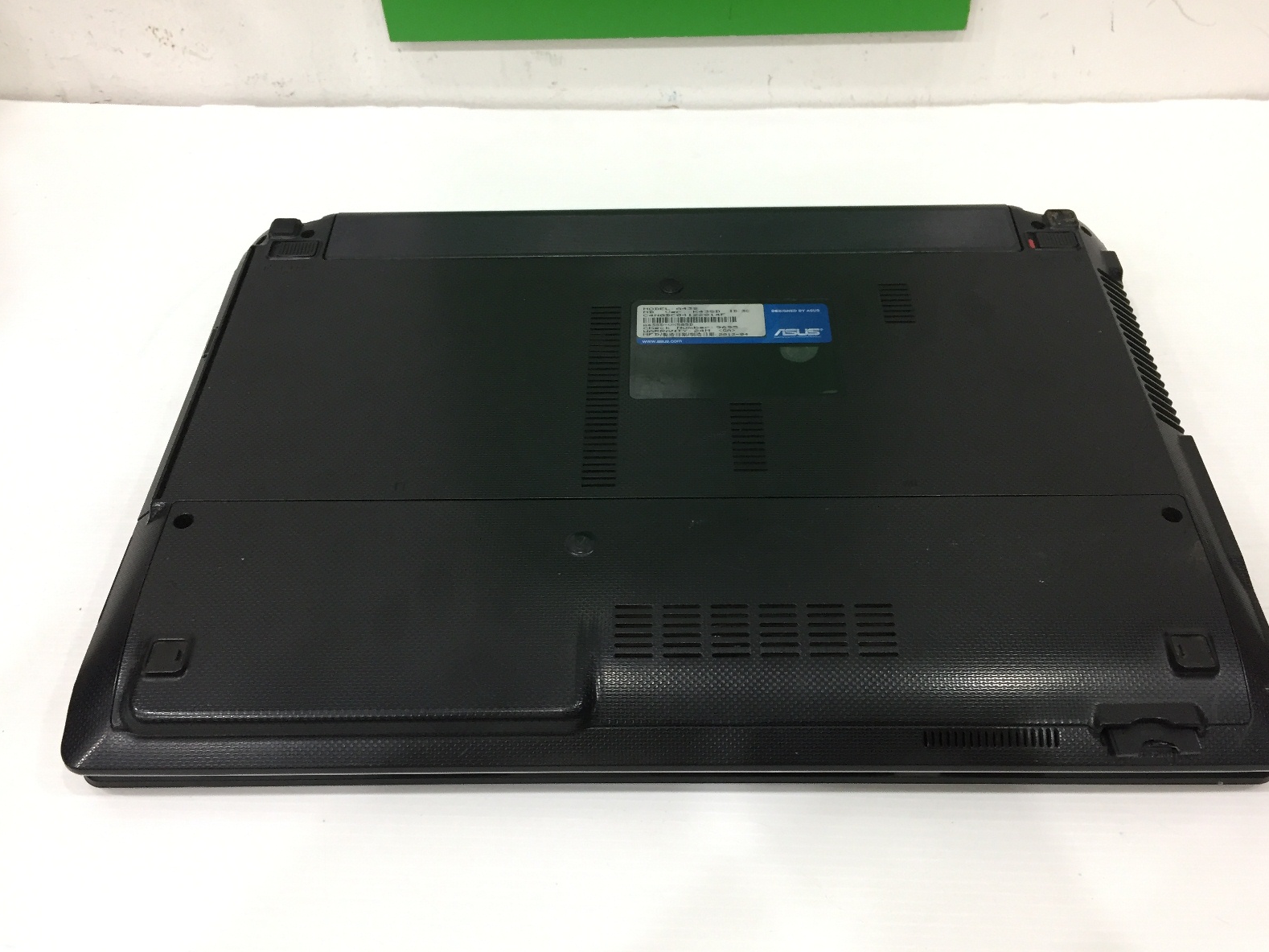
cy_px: 467
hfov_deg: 60.0
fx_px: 1100
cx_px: 647
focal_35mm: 30
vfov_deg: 46.8
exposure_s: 1/33
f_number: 2.2
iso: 125
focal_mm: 4.15
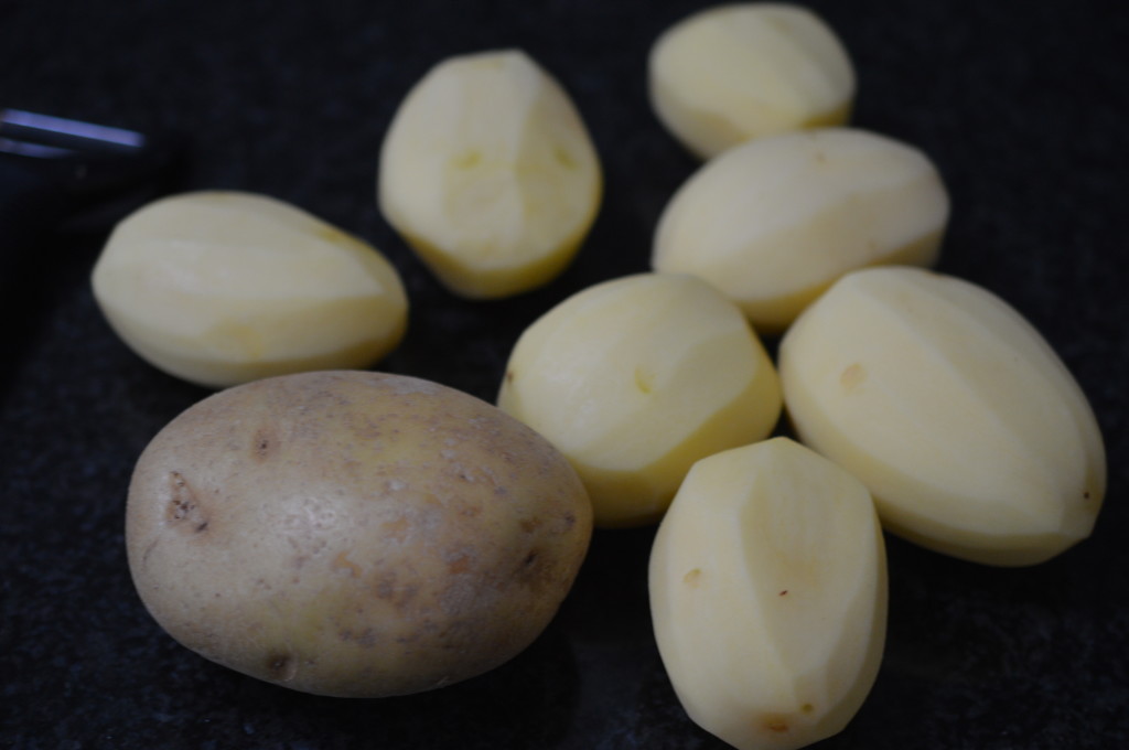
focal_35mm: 60
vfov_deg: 22.6
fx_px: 1879
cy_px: 375
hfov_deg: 33.4
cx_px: 564
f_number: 3
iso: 560
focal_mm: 40
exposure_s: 1/60
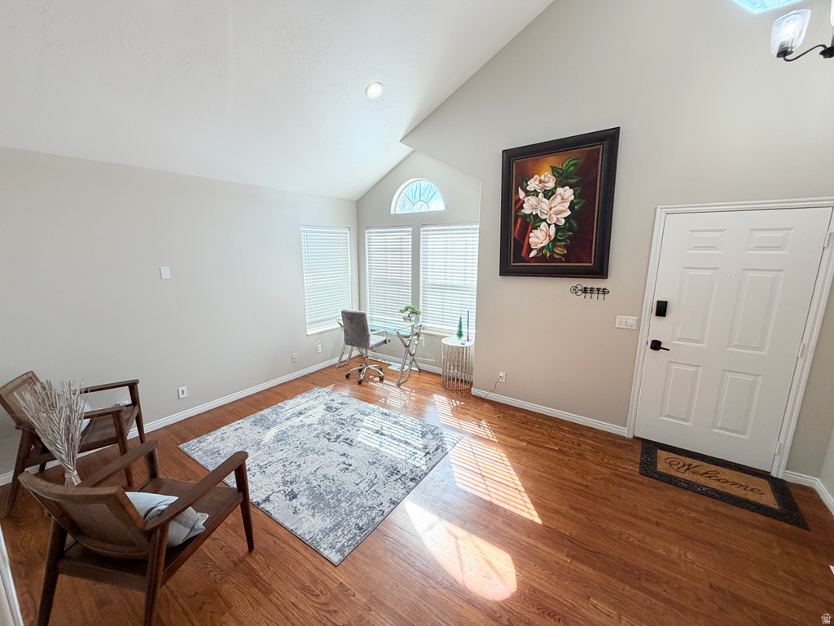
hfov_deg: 102.1
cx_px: 417
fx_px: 337
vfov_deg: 85.7
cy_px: 313
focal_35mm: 14
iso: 64
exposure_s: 1/120
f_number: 2.2
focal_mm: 2.22
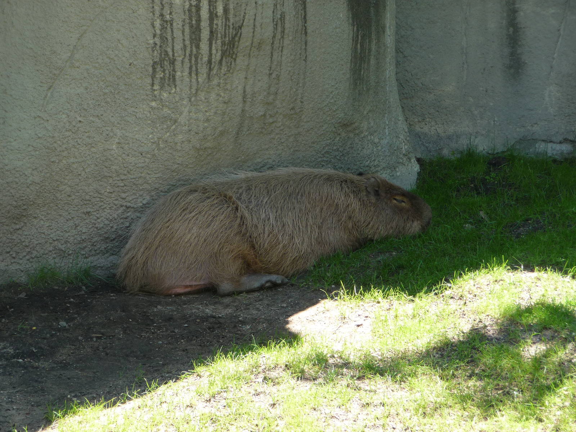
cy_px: 216
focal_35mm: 141
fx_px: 2346
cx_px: 288
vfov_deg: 10.5
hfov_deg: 14.0
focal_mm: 24.1
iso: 100
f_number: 4.8
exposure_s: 1/60
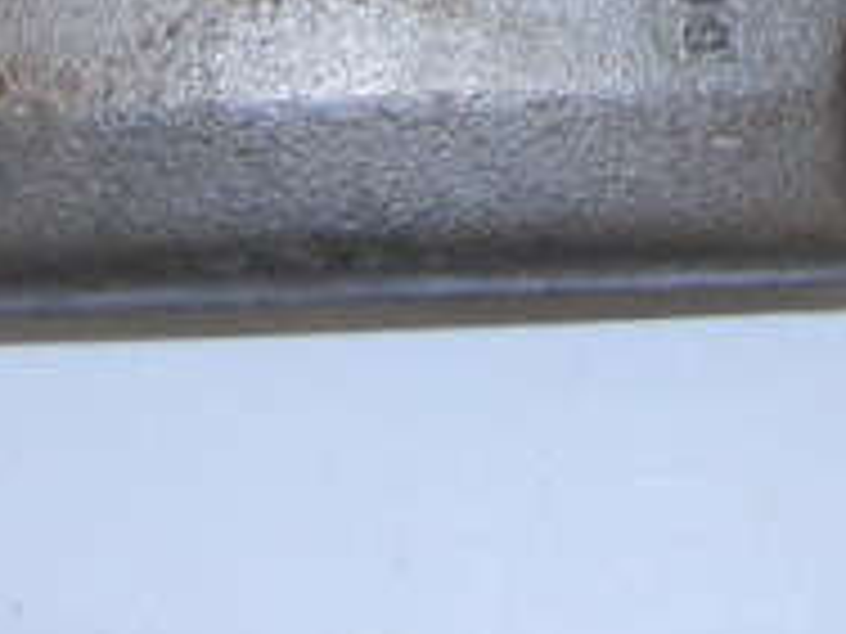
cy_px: -612
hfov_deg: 15.2
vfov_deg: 10.7
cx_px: 778
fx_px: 3128
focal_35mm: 128
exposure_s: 1/30
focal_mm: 5.4
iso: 200
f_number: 3.5
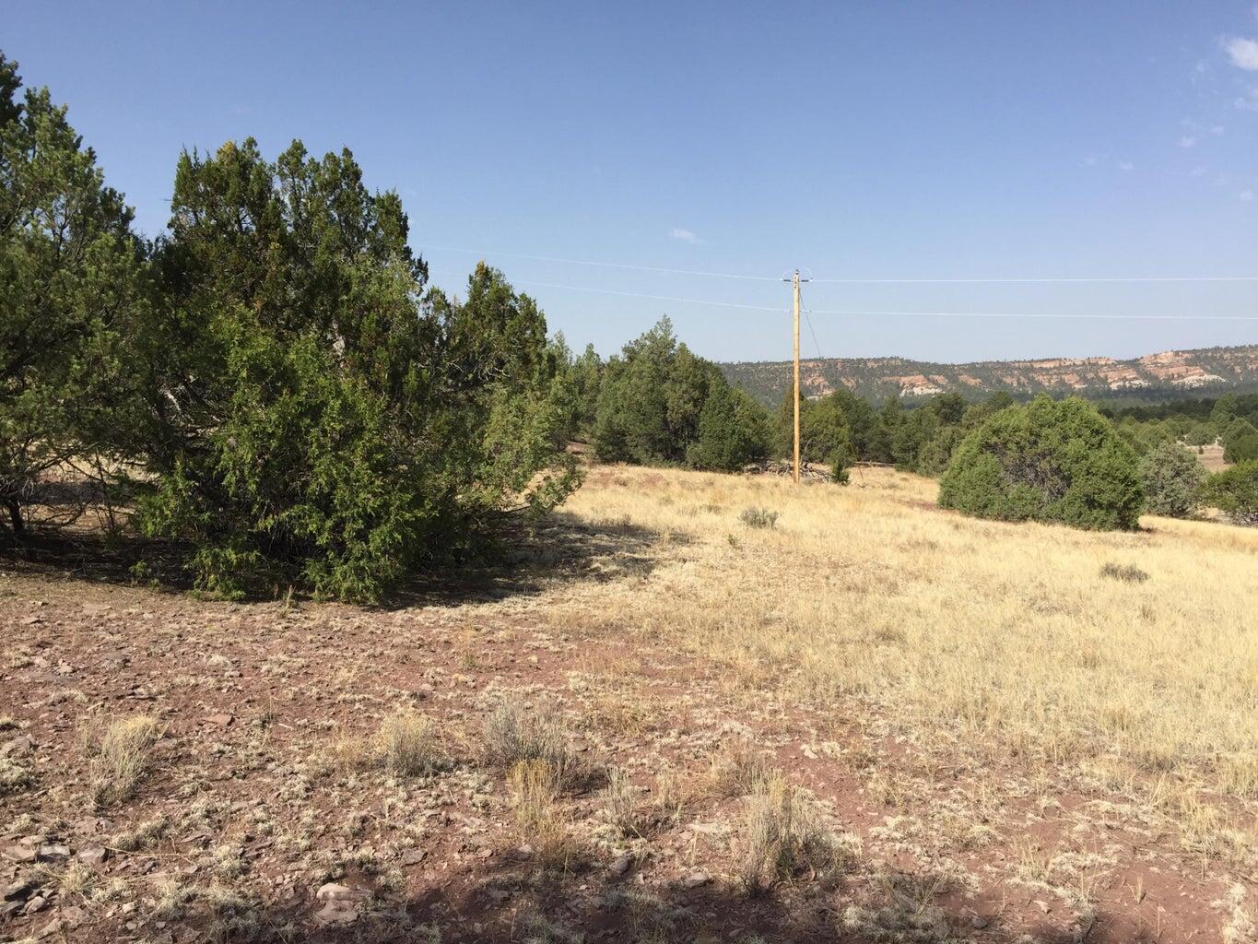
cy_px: 472
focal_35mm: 29
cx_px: 629
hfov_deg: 61.7
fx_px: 1054
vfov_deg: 48.2
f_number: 2.2
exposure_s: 1/1883
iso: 32
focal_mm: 4.15
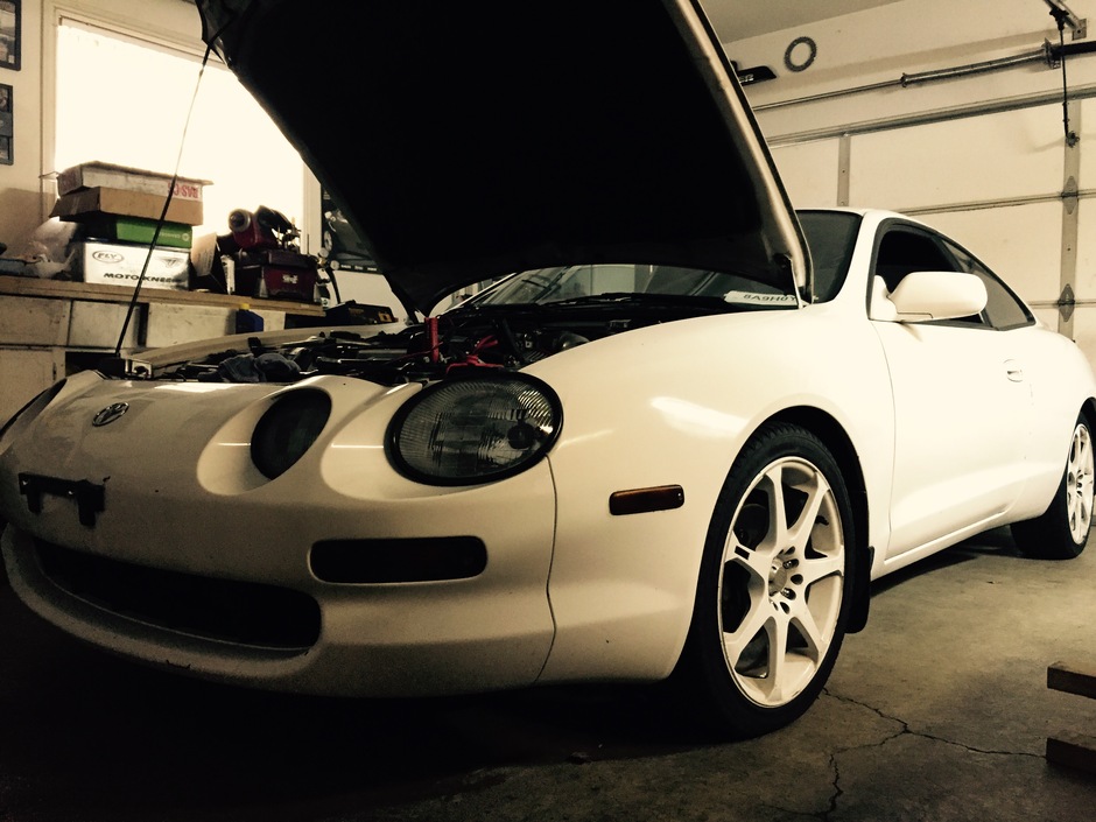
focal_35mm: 29
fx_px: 918
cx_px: 548
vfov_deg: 48.2
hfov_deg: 61.7
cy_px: 411
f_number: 2.2
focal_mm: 4.15
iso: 250
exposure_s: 1/15
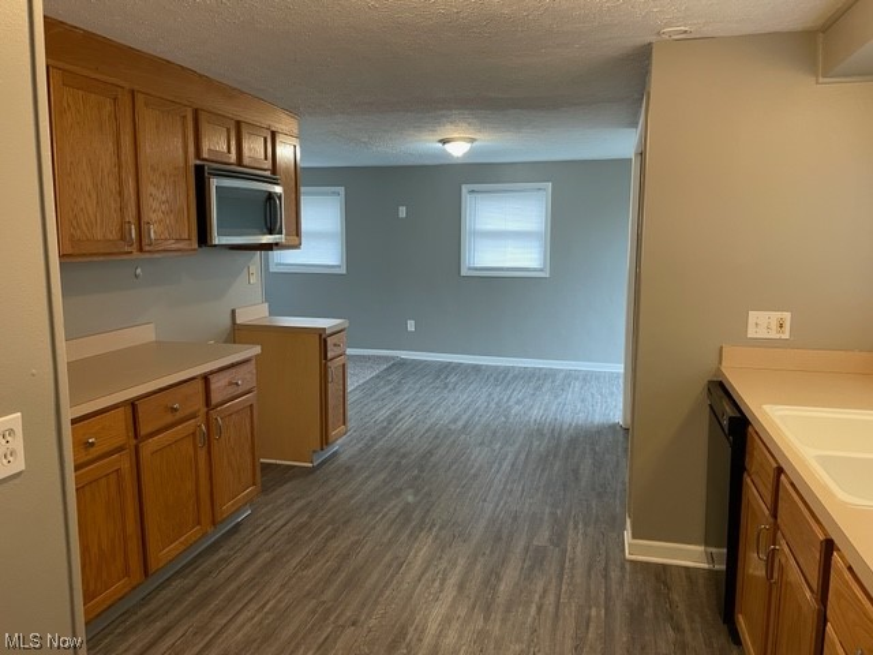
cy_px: 328
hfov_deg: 67.3
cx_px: 436
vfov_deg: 53.1
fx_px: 656
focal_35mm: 26
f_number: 1.6
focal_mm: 4.2
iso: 200
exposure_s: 1/60
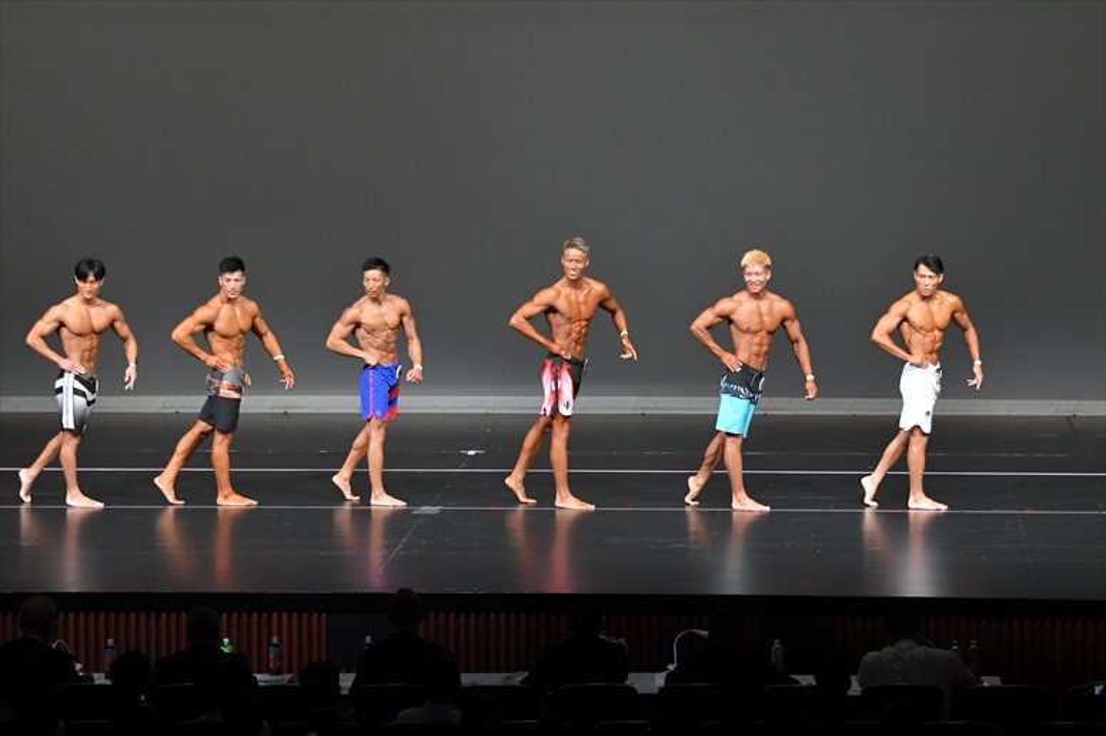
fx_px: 4146
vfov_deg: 10.2
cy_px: 368
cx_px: 553
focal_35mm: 135
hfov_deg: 15.2
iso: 4000
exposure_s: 1/400
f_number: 5.6
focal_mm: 90
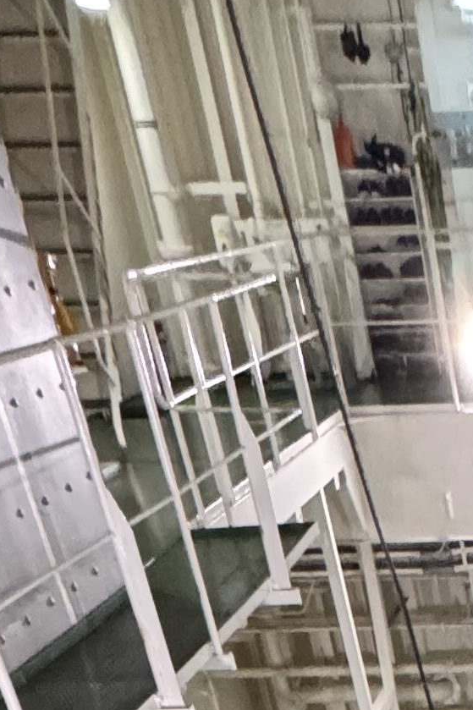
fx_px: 1380
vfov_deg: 16.7
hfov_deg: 16.8
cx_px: 797
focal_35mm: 70
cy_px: 1575
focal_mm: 2.22
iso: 500
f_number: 2.2
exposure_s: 1/60
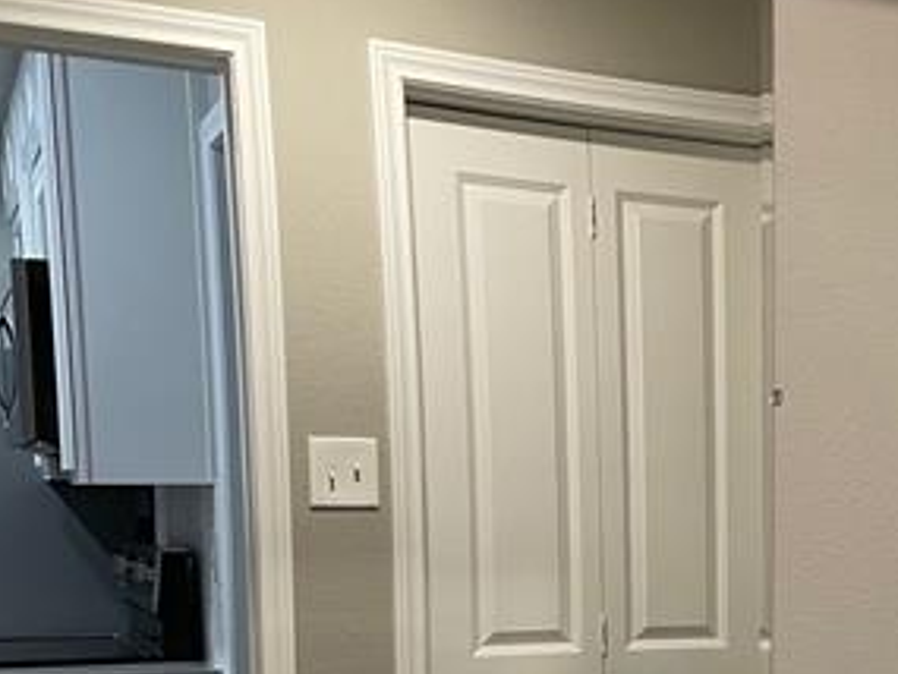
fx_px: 1817
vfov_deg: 19.6
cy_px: 835
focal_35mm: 70
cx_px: 870
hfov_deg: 26.5
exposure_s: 1/59
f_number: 1.6
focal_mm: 4.2
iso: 160
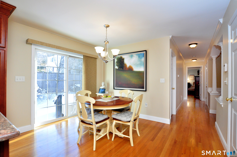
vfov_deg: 71.9
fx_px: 108
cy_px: 78
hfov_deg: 95.1
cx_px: 118
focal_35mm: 16
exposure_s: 1/100
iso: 800
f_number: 4.5
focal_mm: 11
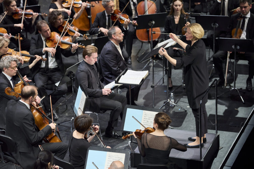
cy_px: 84
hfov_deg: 14.1
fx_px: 1025
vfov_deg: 9.5
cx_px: 127
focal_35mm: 145
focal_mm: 145.2
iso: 1000
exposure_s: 1/100
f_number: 3.5
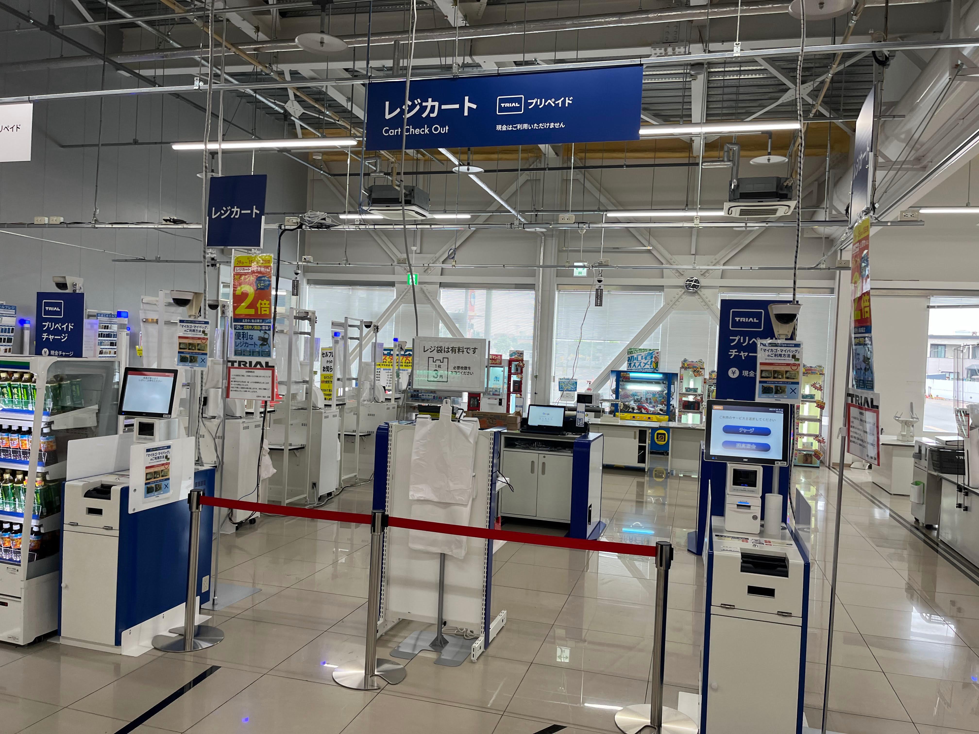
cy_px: 367
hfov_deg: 67.3
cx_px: 490
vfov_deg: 53.1
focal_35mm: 26
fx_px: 735
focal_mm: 5.1
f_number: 1.6
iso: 40
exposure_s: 1/100
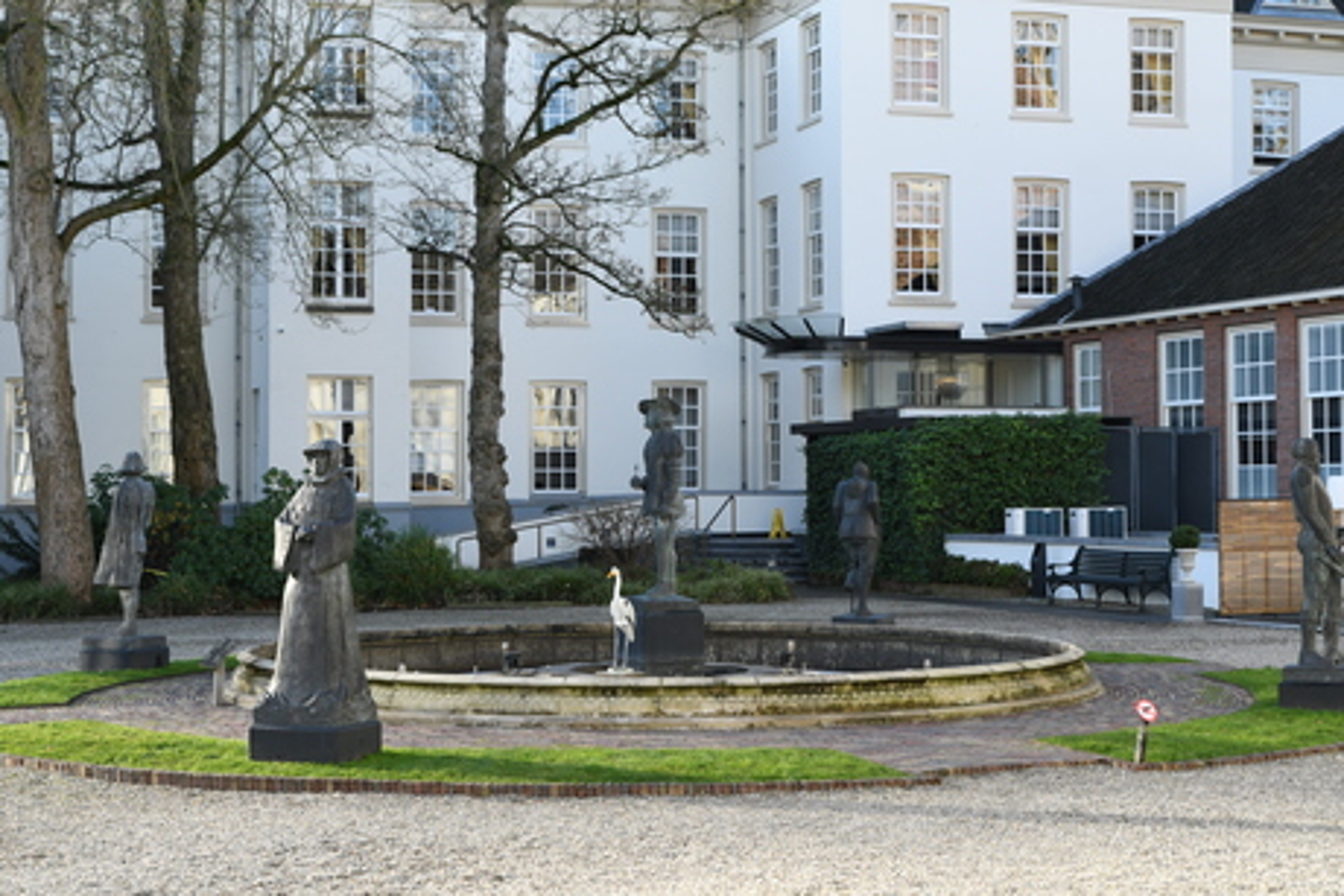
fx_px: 2241
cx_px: 672
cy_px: 448
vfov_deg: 22.6
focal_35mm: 60
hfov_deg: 33.4
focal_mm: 40
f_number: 5
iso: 160
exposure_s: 1/200
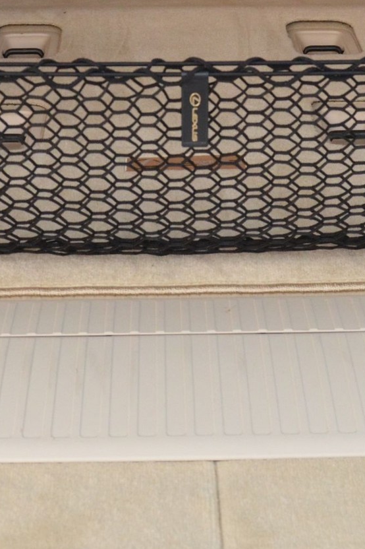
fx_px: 1233
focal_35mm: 81
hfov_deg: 16.8
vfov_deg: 24.2
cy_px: 31
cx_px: 185
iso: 1600
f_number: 3.5
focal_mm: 18
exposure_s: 1/320
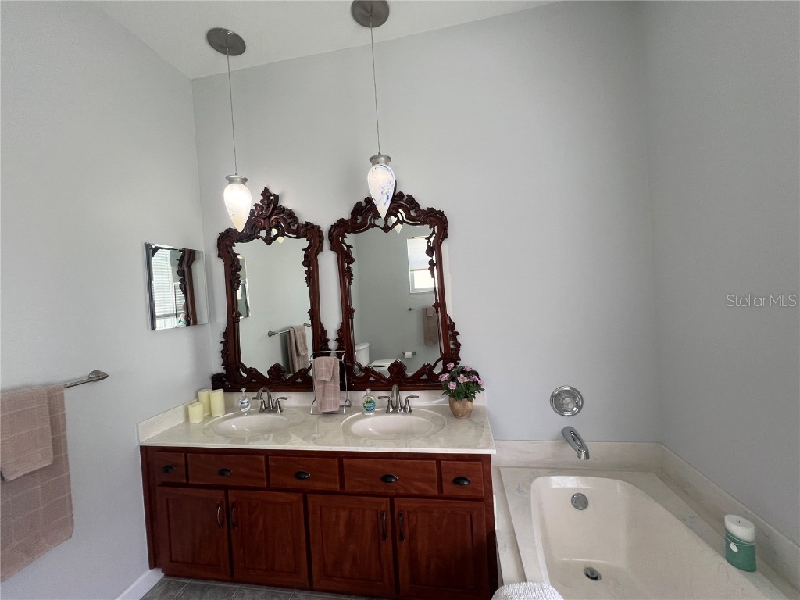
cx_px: 400
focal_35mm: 13
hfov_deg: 106.2
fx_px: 300
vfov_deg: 89.9
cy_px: 300
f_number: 1.8
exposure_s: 1/120
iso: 80
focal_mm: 1.57
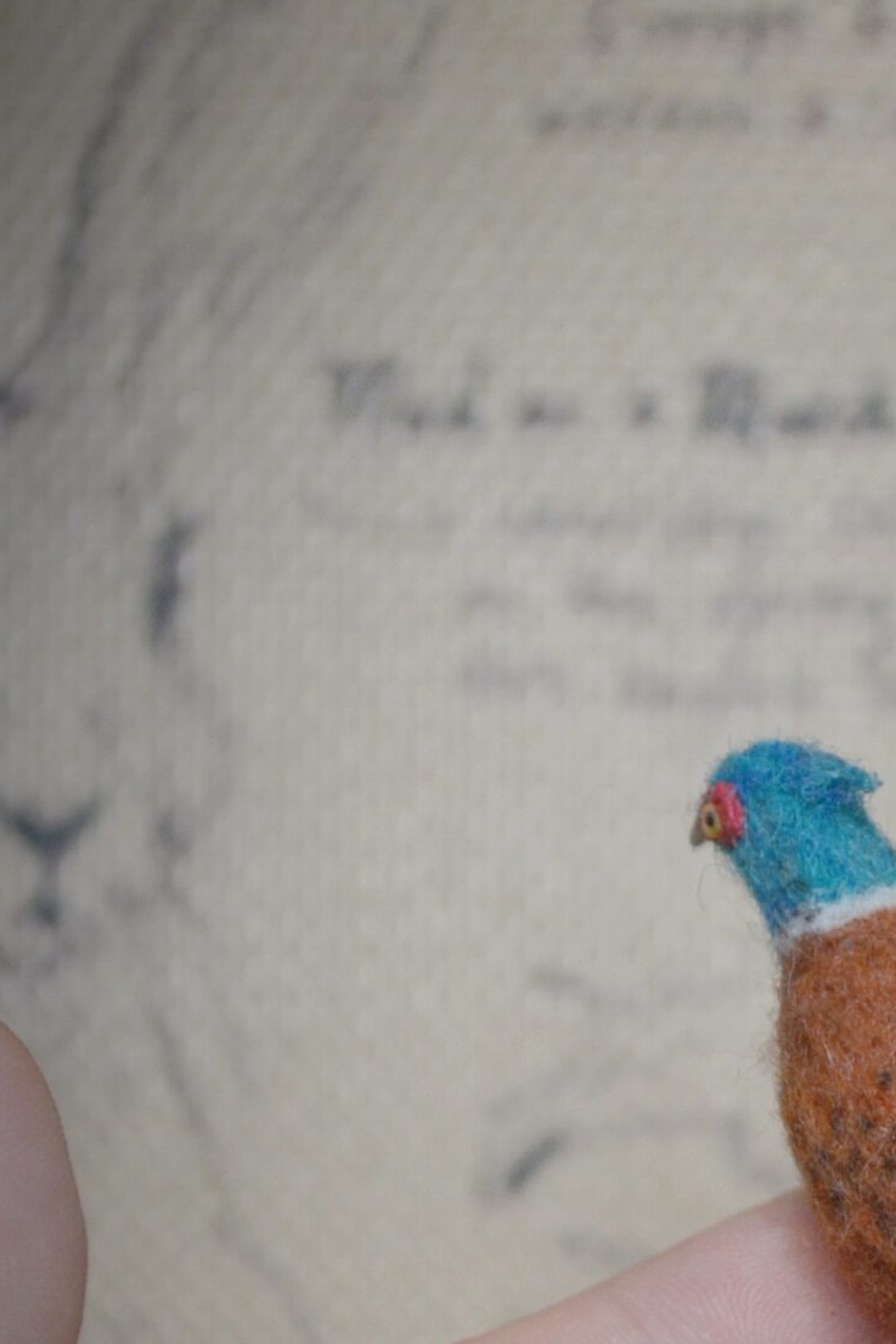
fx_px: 7134
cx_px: 1005
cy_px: 1037
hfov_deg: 7.1
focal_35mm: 191
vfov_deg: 10.7
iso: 800
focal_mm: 55
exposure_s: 1/200
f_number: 6.3
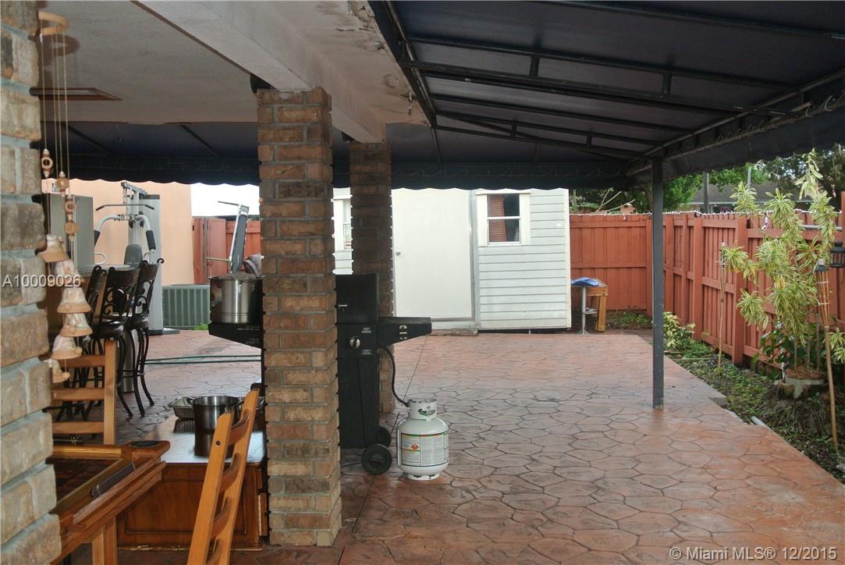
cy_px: 282
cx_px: 422
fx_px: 916
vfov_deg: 34.3
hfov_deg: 49.5
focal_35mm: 39
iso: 320
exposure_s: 1/60
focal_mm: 14.5
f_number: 4
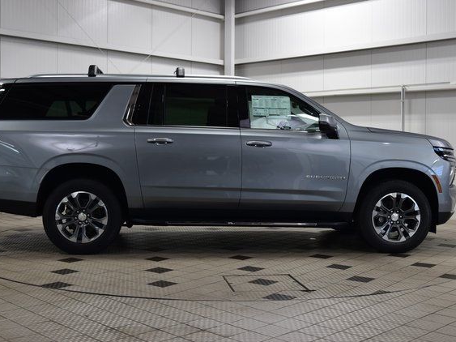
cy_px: 172
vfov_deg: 30.5
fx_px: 626
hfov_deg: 40.0
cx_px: 211
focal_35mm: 48
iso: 400
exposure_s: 1/20
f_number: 6.3
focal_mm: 29
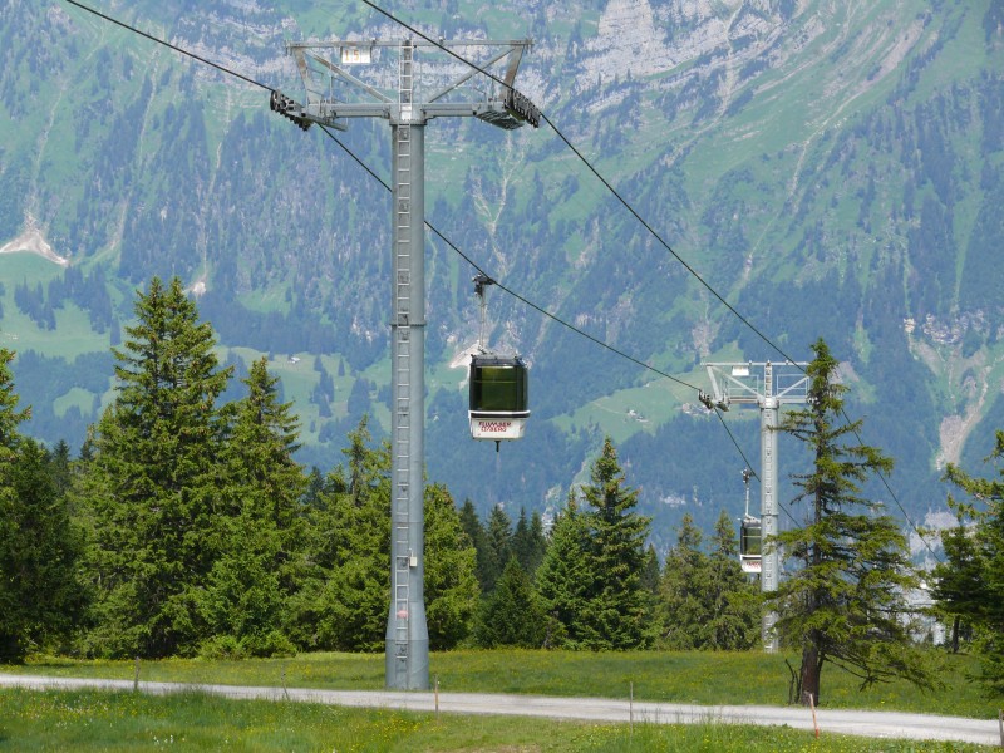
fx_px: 4815
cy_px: 376
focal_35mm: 166
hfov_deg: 11.9
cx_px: 502
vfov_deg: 8.9
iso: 100
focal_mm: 35.1
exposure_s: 1/320
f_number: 5.6
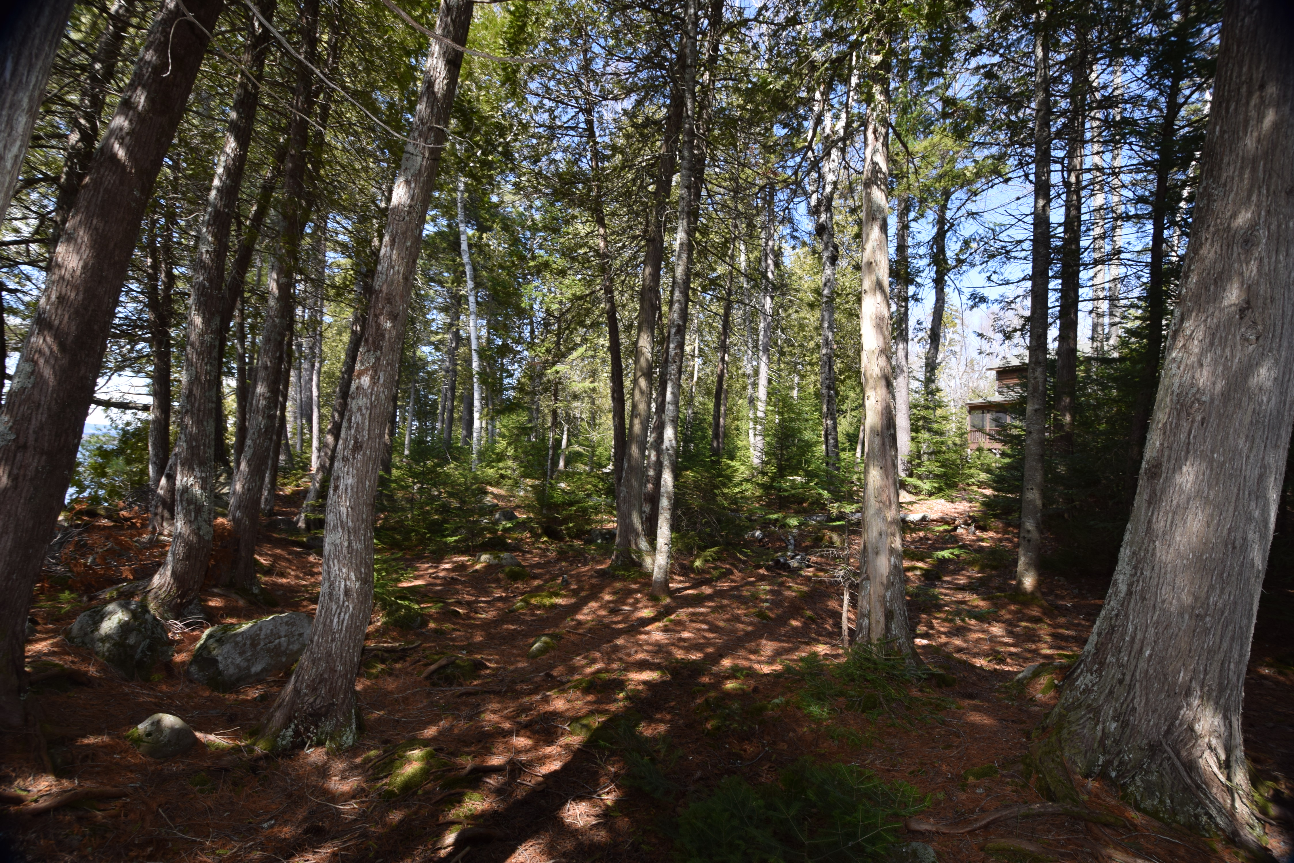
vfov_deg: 77.4
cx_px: 647
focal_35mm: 15
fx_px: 539
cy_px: 432
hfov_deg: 100.4
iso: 160
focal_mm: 10
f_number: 5.6
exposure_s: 1/125
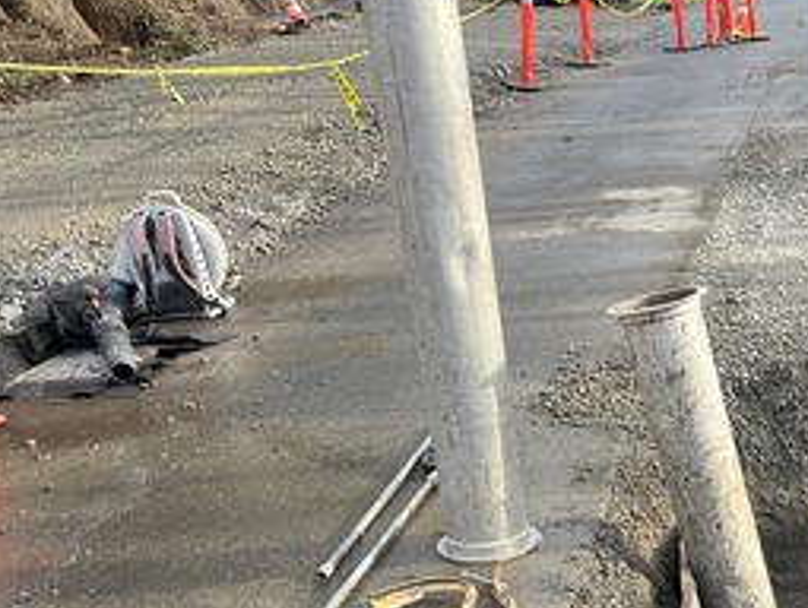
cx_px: 821
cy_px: 592
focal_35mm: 57
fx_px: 1332
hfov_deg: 31.1
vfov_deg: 24.7
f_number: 1.6
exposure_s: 1/251
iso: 40
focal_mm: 5.1
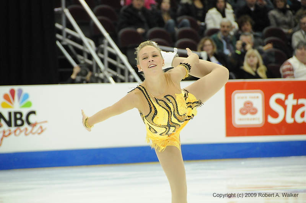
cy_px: 102
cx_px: 153
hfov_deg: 6.9
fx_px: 2546
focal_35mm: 300
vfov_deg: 4.6
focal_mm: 200
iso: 3200
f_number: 5.6
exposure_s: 1/500
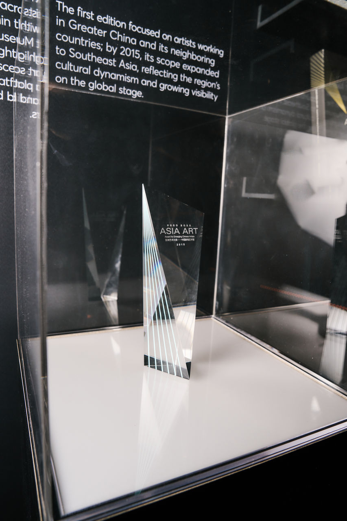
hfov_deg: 53.1
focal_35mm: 24
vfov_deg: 73.8
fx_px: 347
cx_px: 174
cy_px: 260
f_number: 5.6
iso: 320
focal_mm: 24
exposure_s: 1/125
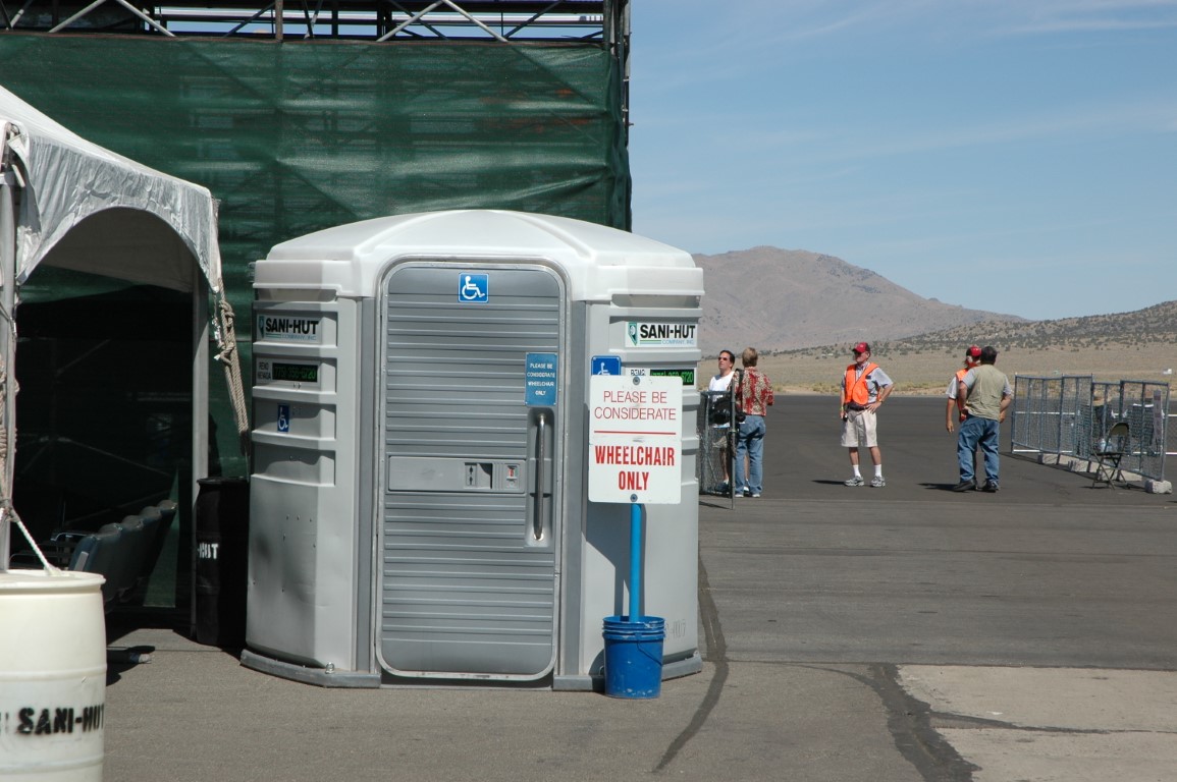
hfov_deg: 21.9
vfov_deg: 14.7
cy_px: 391
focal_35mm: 93
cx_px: 588
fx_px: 3038
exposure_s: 1/400
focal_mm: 62
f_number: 10
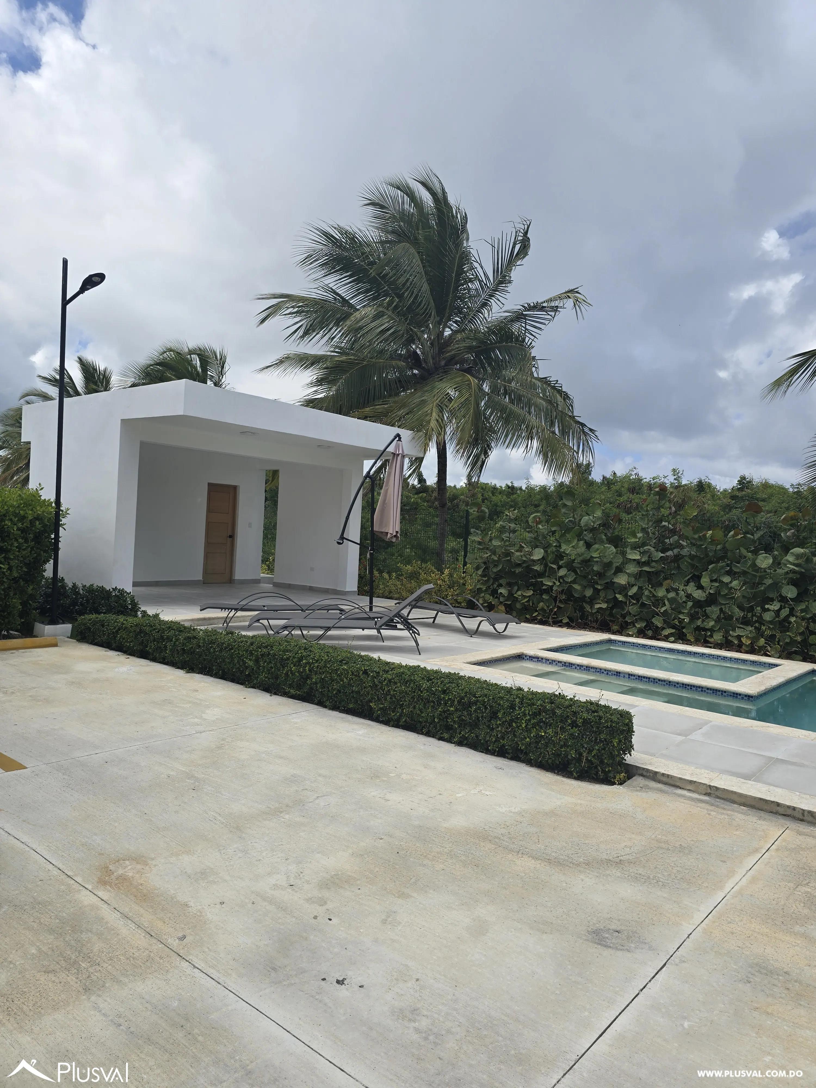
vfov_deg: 73.9
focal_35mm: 23
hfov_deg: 58.9
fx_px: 723
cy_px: 544
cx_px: 408
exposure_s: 1/1182
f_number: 1.7
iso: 12
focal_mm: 6.3
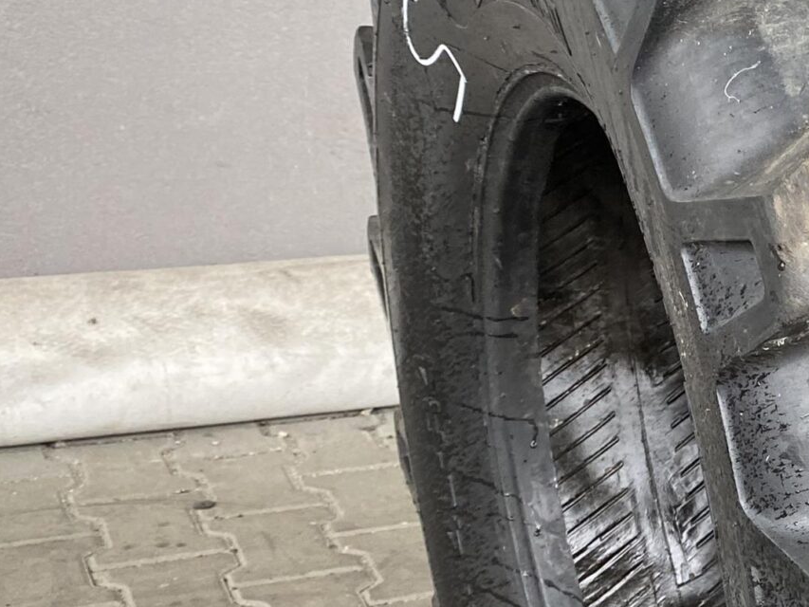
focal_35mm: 78
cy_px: 493
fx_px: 1823
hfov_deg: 22.5
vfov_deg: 18.7
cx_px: 1044
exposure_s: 1/100
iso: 125
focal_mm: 4.25
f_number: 1.8
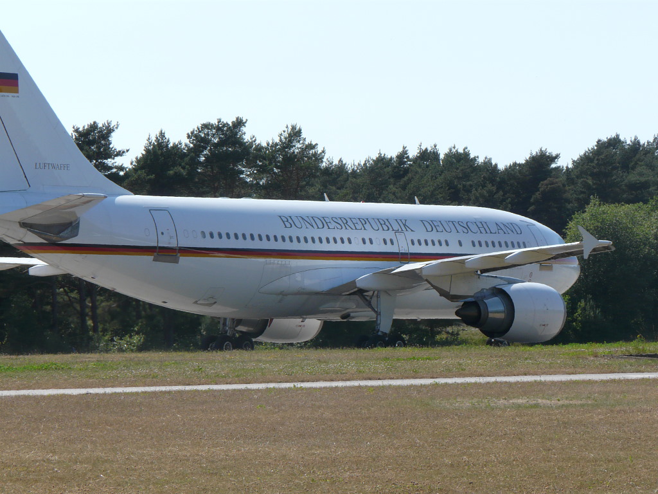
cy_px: 247
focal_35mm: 218
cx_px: 329
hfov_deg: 9.1
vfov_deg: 6.8
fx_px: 4144
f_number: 5.6
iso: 100
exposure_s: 1/400
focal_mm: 35.9
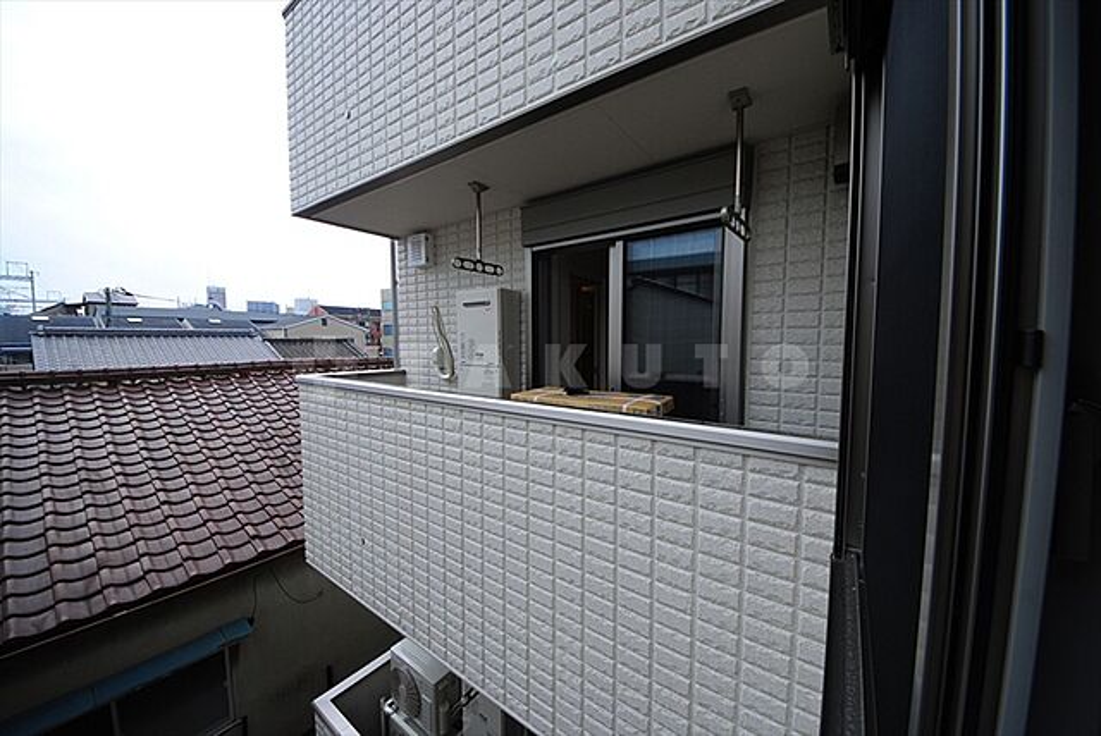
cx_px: 550
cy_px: 368
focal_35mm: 12
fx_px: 367
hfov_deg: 112.6
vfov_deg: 90.1
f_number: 6.3
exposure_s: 1/160
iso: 100
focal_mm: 8
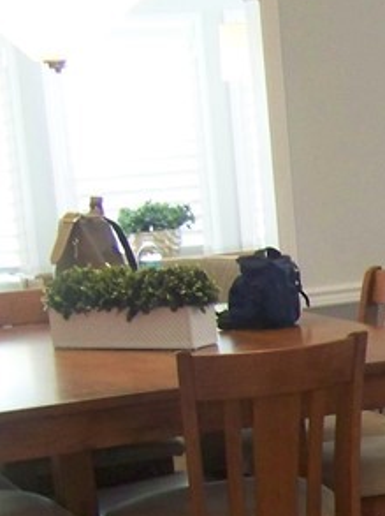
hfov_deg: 10.5
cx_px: 842
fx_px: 1873
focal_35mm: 126
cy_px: 555
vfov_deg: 15.3
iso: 200
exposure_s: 1/30
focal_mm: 5.85
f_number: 2.8
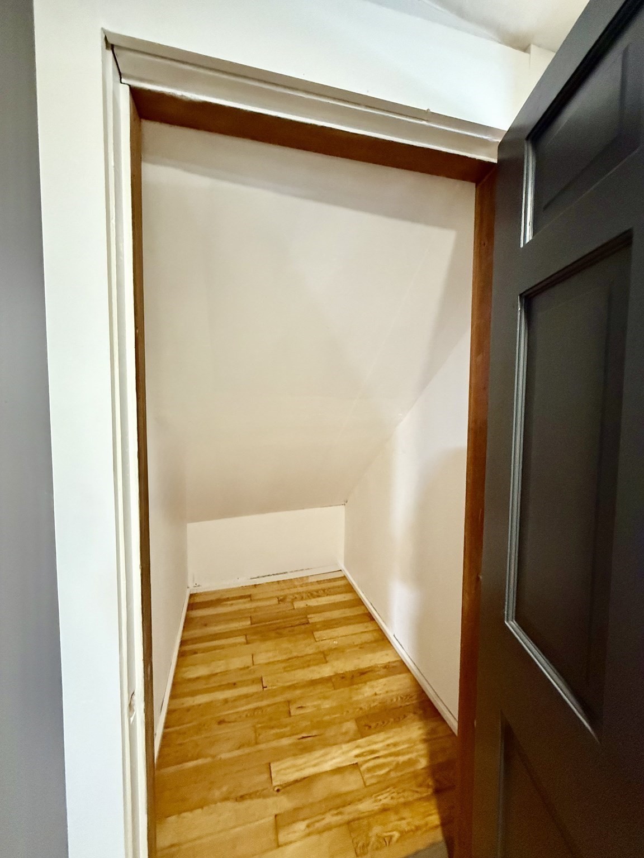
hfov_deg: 85.7
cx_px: 322
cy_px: 429
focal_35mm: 14
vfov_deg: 102.1
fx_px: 347
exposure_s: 1/60
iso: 1000
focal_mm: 2.22
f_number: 2.2
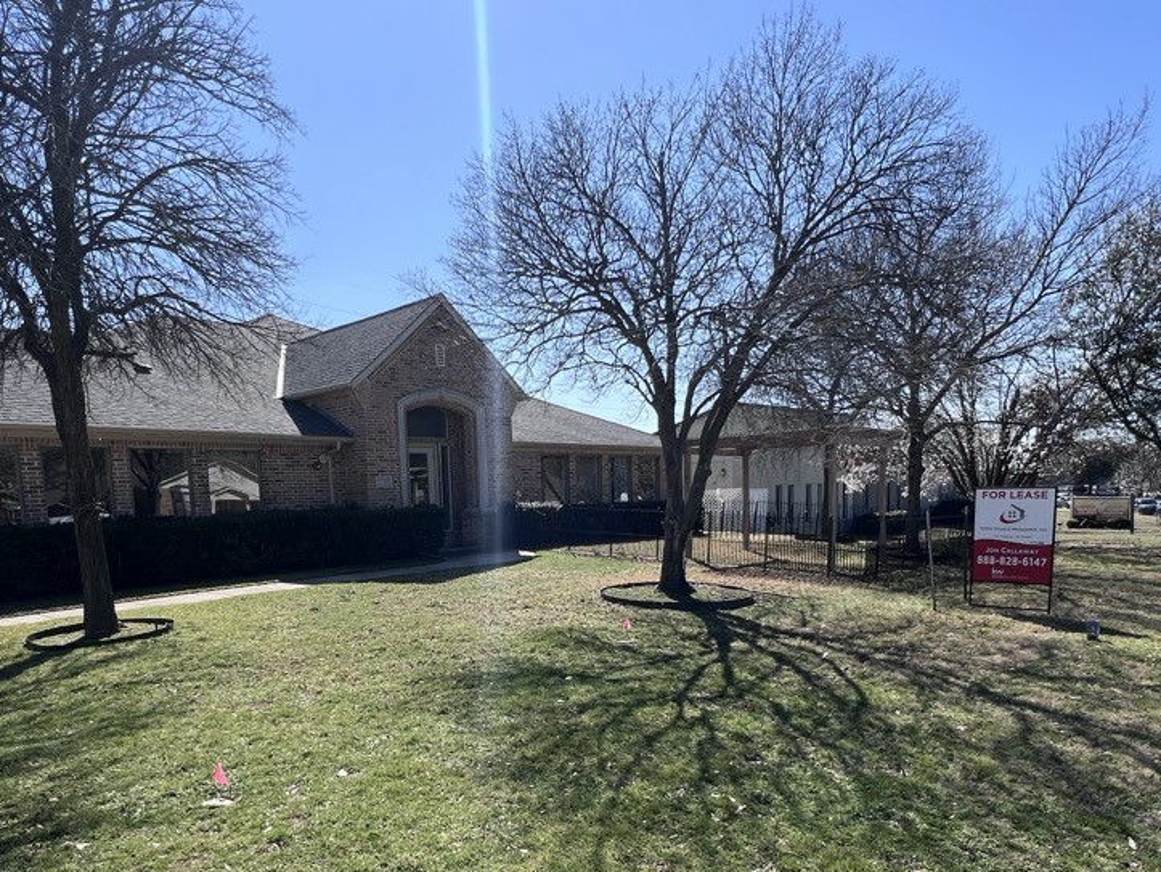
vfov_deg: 57.4
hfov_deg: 73.9
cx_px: 565
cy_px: 591
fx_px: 772
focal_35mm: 23
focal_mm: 1.57
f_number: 1.8
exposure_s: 1/1085
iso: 32
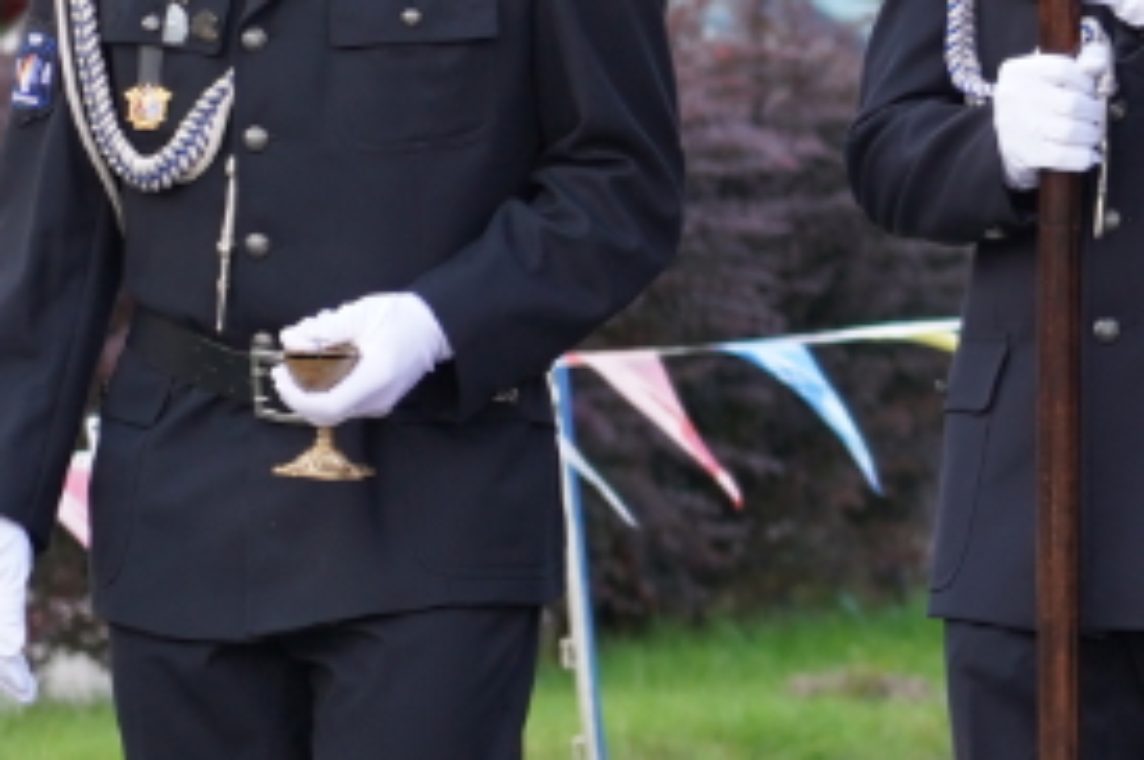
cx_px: 1850
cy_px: -6
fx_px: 15838
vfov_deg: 2.7
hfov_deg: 4.1
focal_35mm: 499
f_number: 4
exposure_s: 1/160
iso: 320
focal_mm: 105
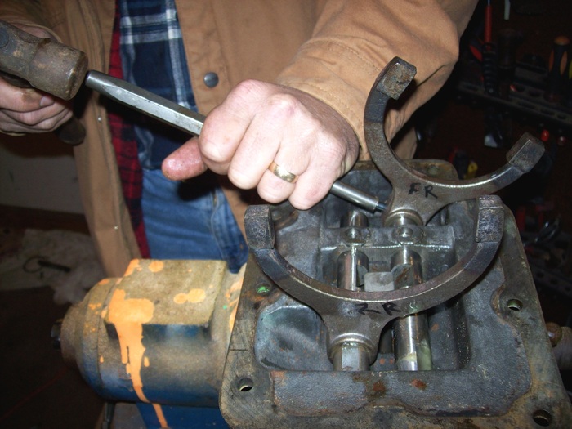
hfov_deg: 51.4
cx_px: 286
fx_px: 595
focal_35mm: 36
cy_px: 214
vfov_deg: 39.7
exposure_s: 1/64
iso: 80
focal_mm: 6
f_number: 2.7
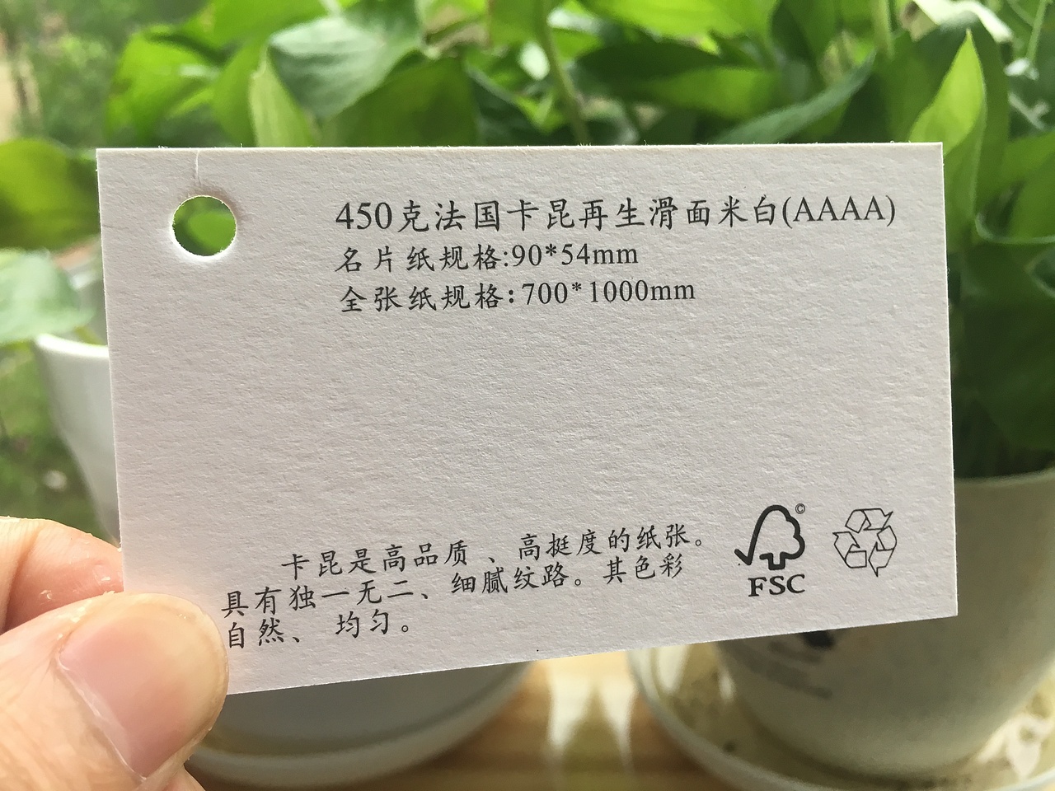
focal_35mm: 29
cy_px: 396
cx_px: 528
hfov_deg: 61.7
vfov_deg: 48.2
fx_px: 884
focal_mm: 4.15
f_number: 2.2
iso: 40
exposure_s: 1/33
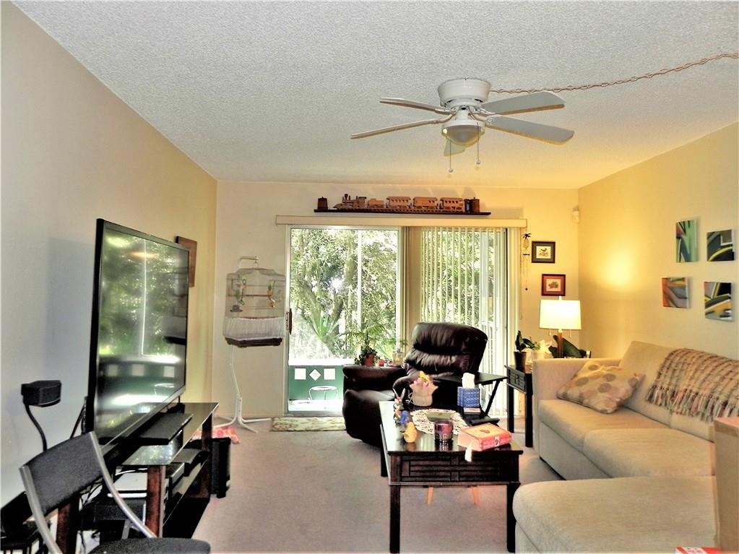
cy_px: 277
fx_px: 555
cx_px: 370
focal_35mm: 26
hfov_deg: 67.3
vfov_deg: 53.1
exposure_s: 1/30
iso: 200
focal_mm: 4.6
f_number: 2.8
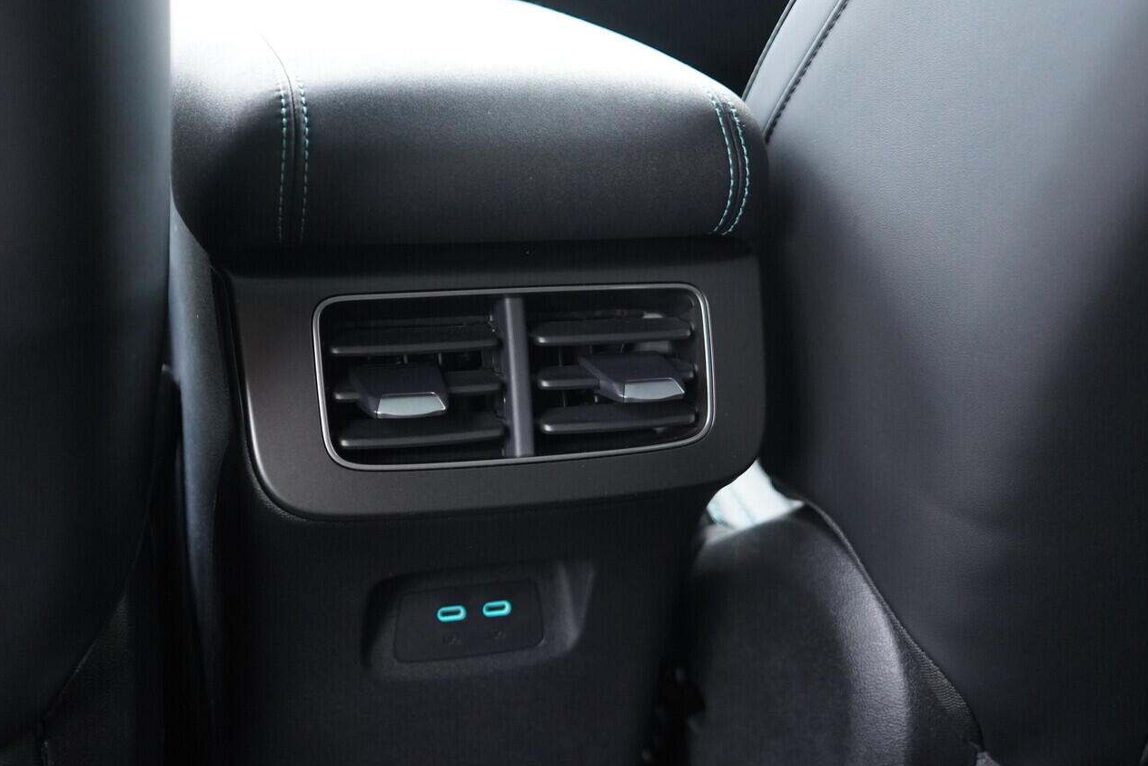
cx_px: 528
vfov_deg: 32.6
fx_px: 1308
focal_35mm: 41
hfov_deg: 47.4
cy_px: 376
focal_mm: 24
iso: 2000
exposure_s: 1/40
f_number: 2.8
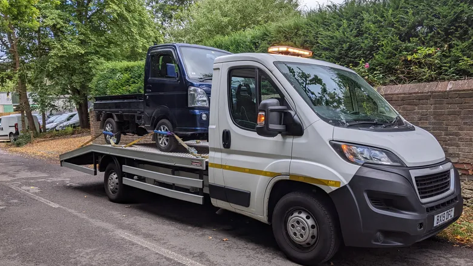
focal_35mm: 30
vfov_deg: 38.9
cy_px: 152
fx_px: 376
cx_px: 238
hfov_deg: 64.3
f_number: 1.8
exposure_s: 1/838
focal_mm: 4.44
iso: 48
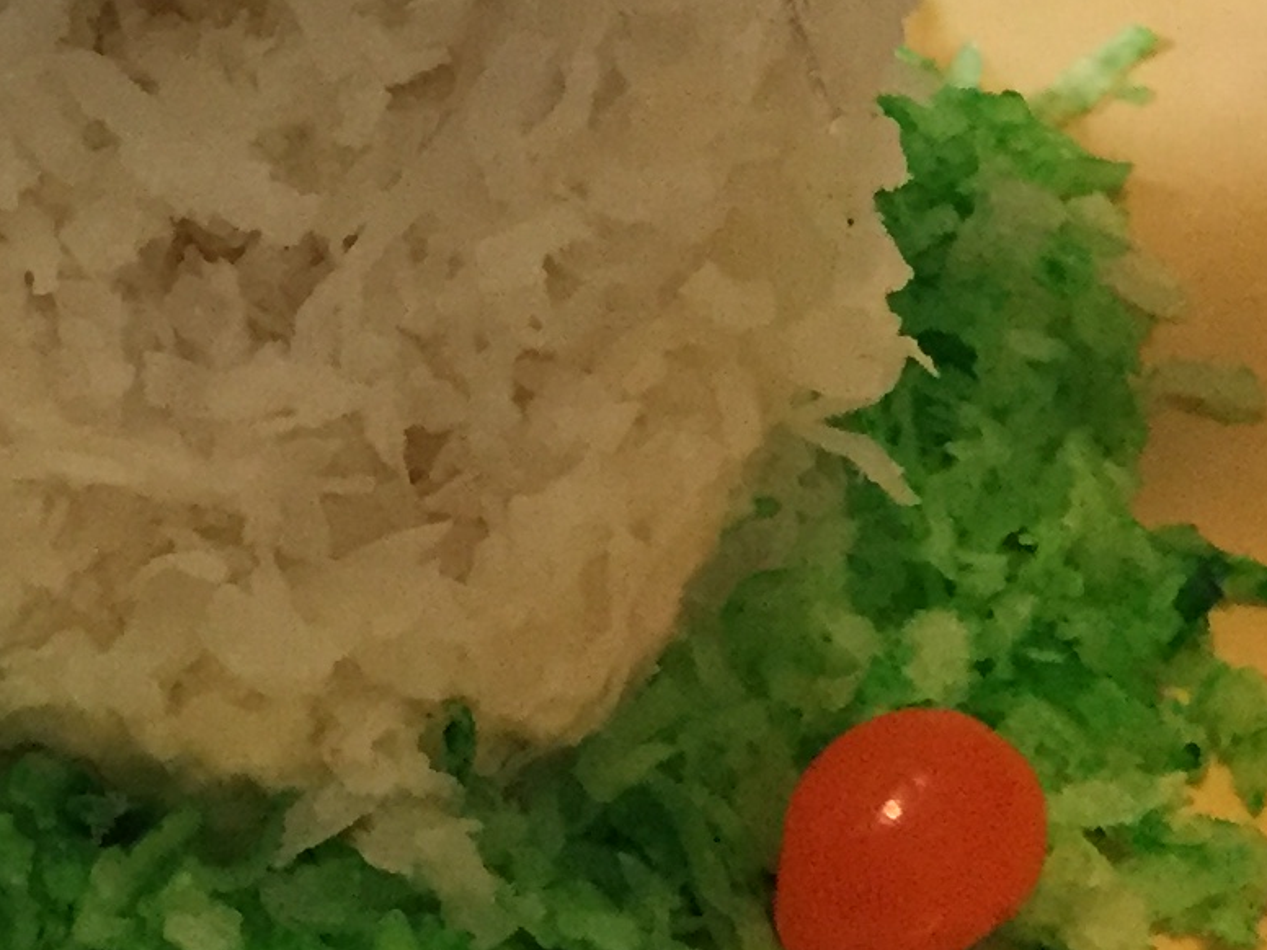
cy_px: -441
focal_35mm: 122
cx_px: -722
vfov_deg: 11.7
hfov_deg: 14.8
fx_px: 4465
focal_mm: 4.15
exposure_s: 1/30
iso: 160
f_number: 2.2
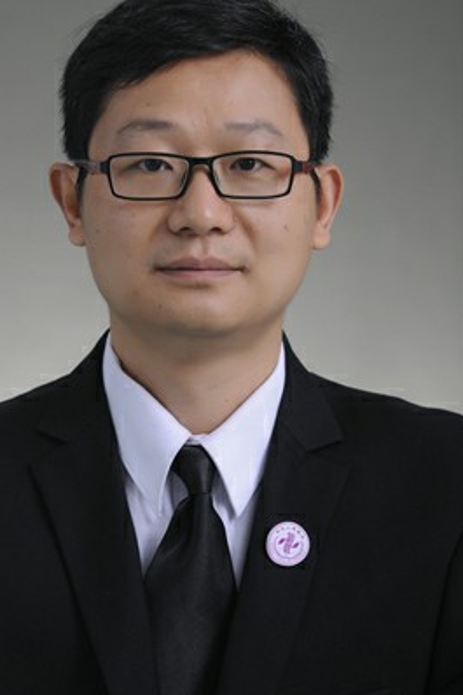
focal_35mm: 145
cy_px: 320
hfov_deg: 9.5
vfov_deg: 14.2
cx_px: 204
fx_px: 2791
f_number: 5.6
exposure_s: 1/125
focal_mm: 85
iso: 160
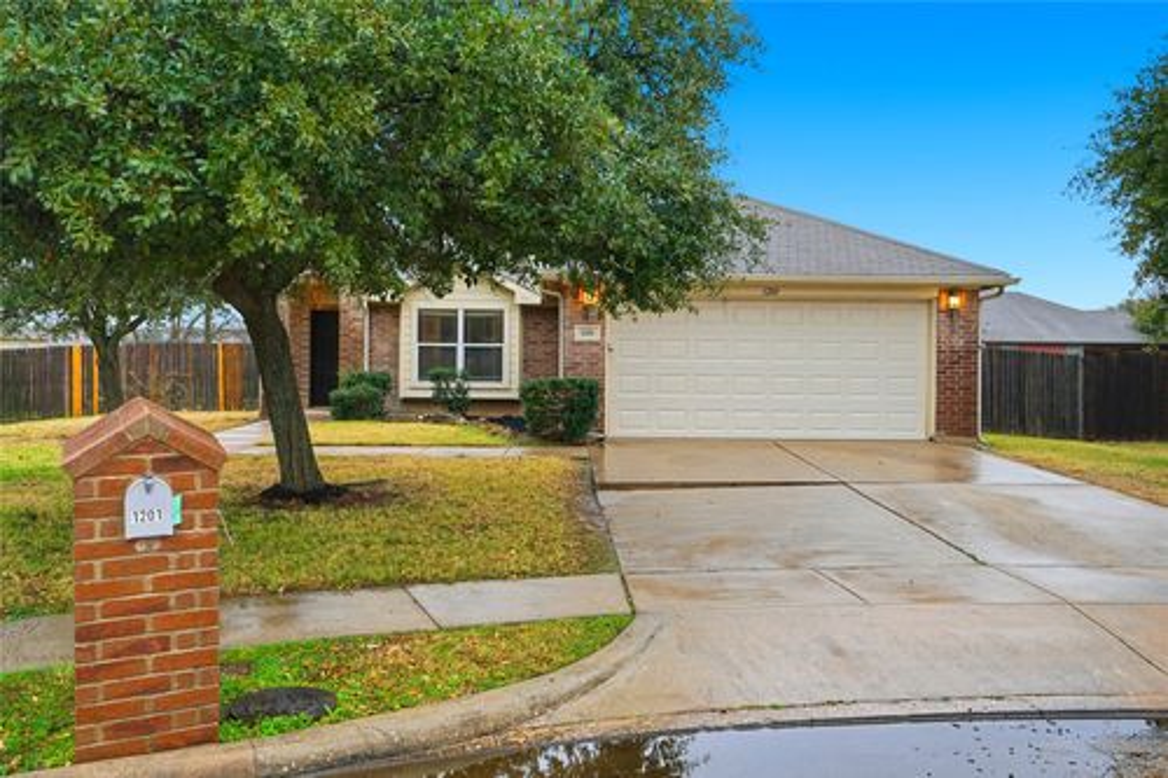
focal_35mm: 33
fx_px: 1070
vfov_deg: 39.9
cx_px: 584
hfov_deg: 57.2
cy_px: 389
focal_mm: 33
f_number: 8
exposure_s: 1/125
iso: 100
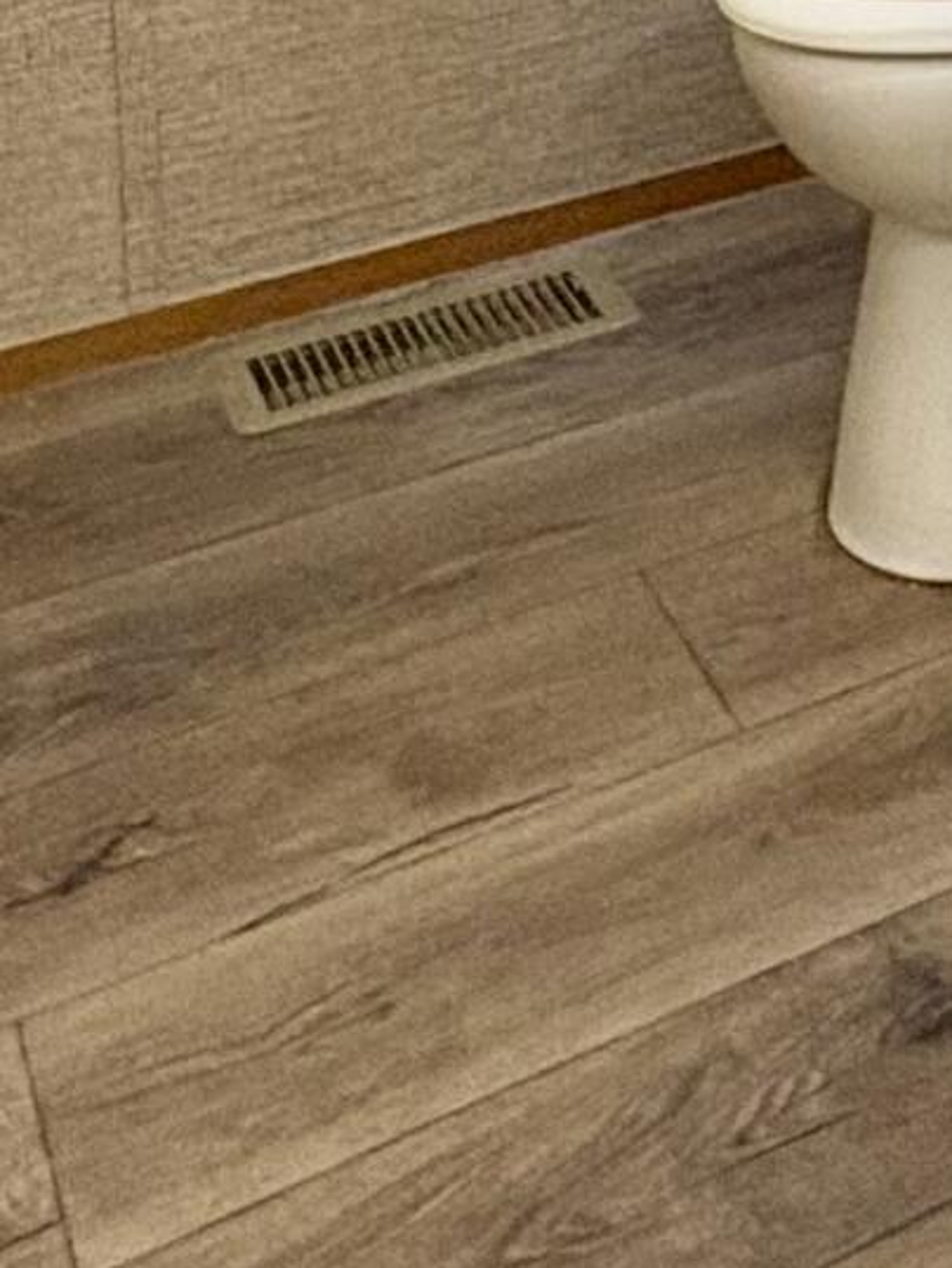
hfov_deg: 16.3
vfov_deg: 20.1
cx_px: 1650
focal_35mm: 78
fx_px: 2858
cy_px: -823
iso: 320
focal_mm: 2.22
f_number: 2.2
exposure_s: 1/60
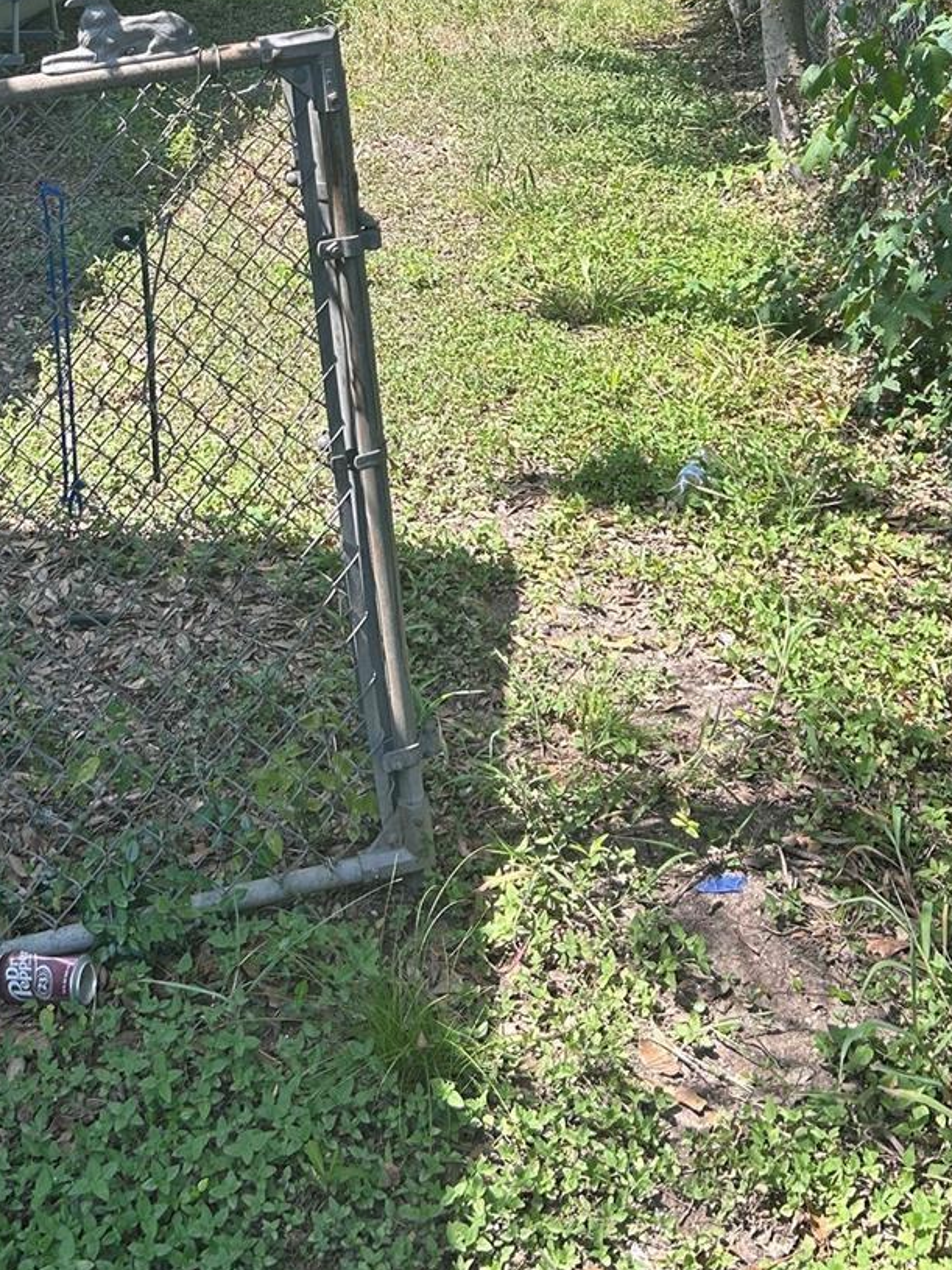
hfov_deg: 29.4
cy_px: 108
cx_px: 309
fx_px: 1797
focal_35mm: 49
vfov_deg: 36.3
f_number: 1.5
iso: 50
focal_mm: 5.7
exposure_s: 1/949
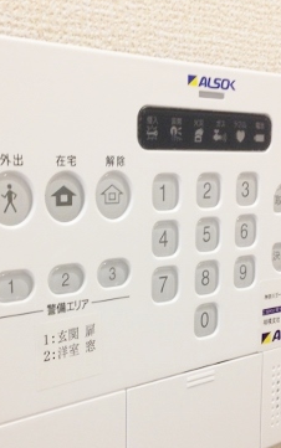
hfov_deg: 21.0
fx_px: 759
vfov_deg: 32.8
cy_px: 282
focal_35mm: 62
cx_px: 153
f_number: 2.4
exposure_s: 1/20
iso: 50
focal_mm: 4.12
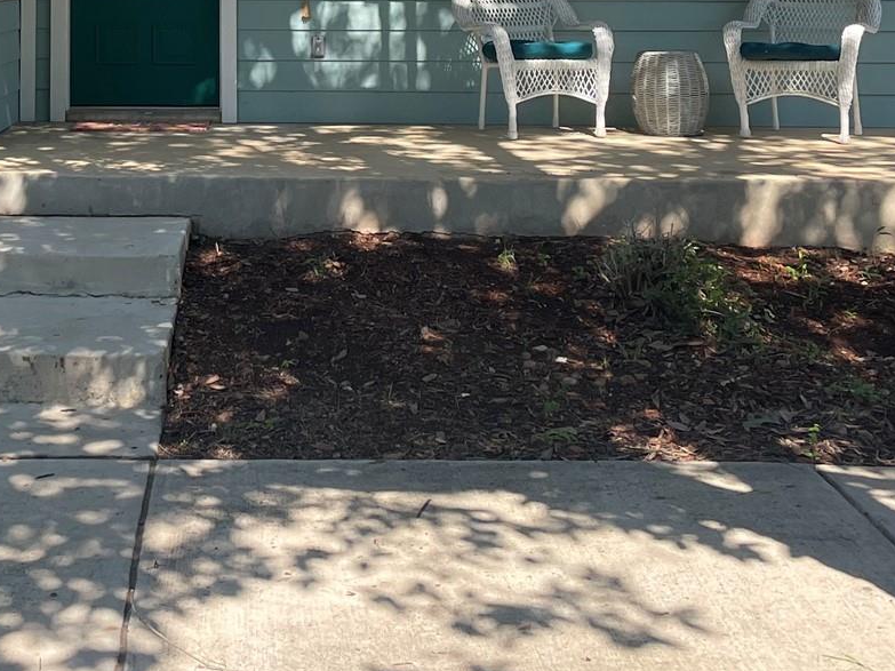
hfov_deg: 27.9
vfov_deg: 20.1
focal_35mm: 68
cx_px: 168
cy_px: -158
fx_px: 1758
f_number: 1.6
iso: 32
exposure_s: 1/785
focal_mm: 4.2
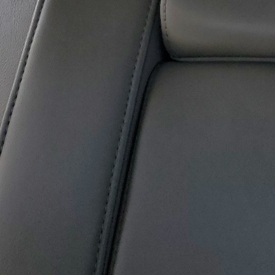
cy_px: -48
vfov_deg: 19.3
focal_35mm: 85
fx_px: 764
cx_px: 470
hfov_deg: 17.3
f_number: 1.5
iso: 50
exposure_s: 1/625
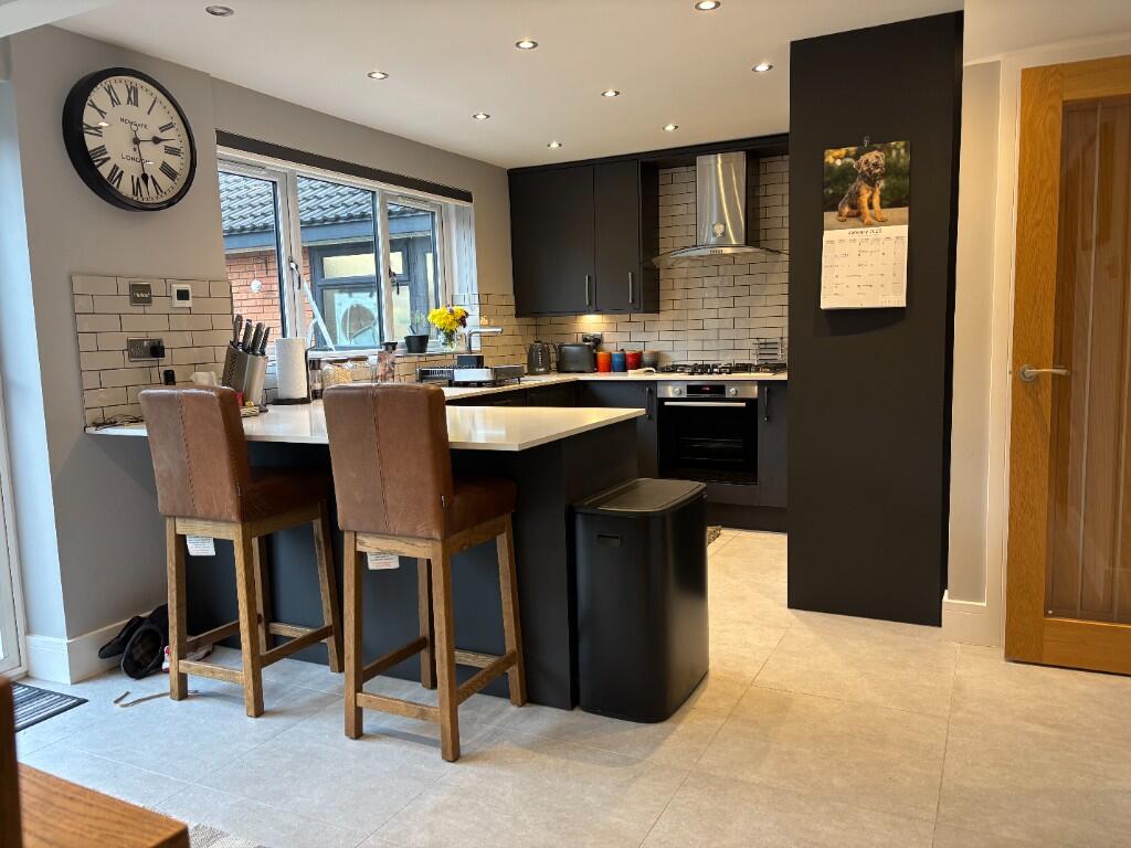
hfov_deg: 67.3
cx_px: 566
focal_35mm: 26
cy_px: 424
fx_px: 849
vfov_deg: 53.1
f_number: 1.6
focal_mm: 5.96
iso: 100
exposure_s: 1/50
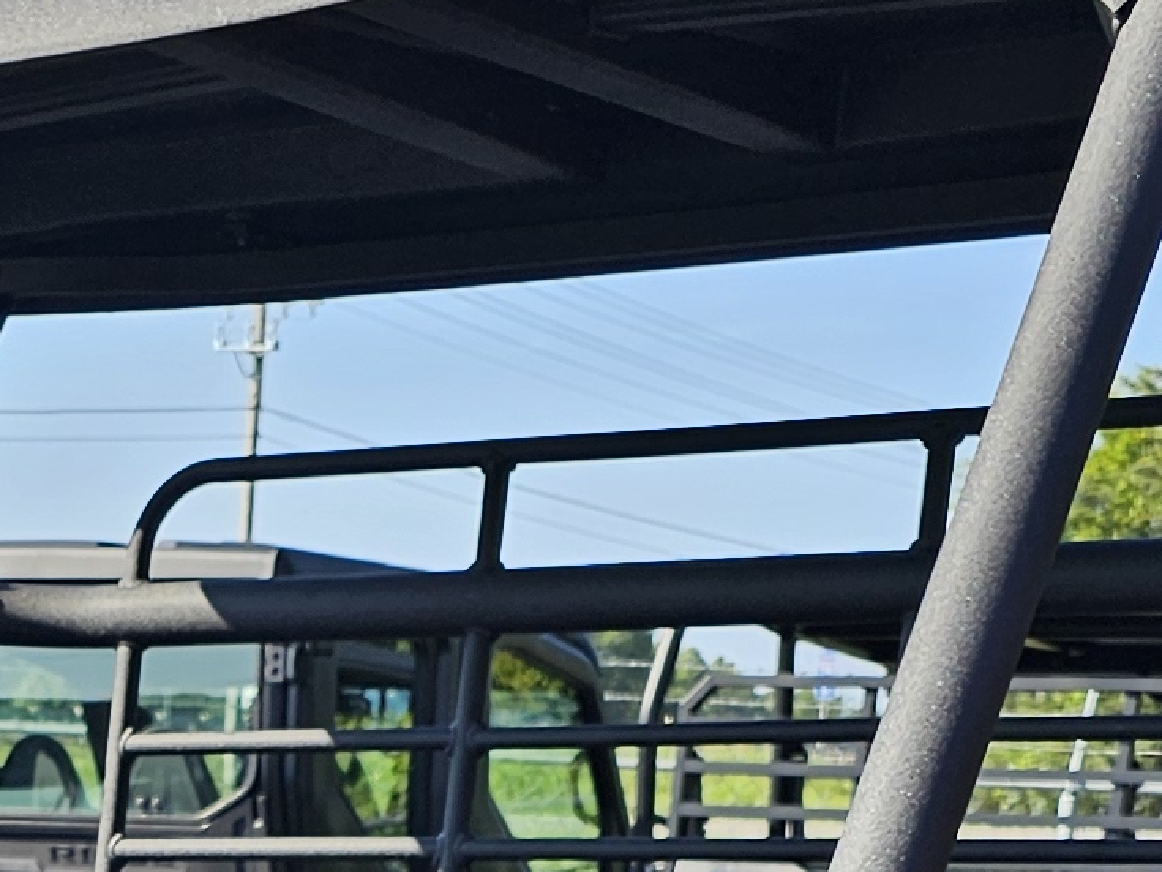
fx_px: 4196
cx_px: -240
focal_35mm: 125
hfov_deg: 15.2
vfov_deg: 10.3
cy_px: 2074
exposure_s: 1/336
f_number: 1.7
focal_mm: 6.3
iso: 10
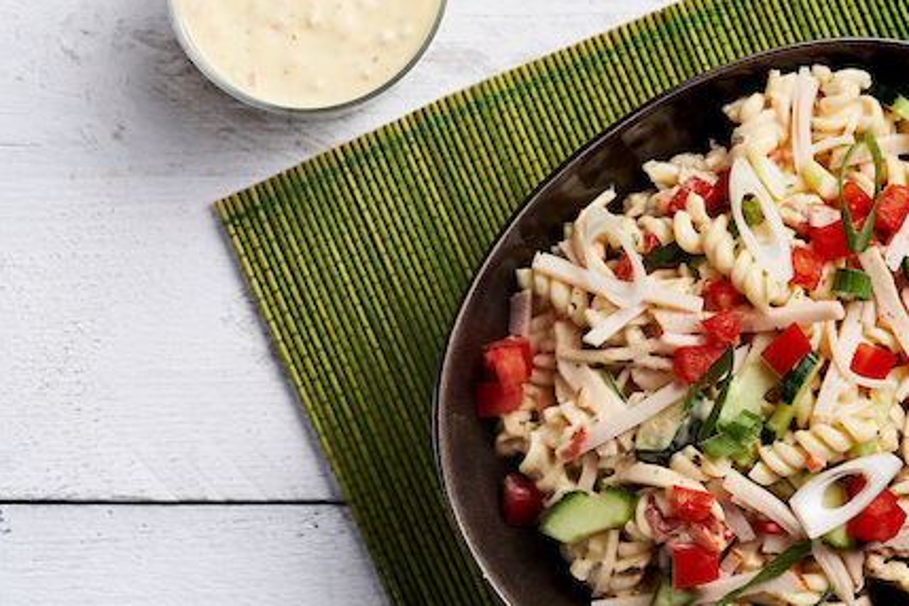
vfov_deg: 10.9
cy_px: 354
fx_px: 3181
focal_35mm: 126
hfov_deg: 16.2
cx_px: 631
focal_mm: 90
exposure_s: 1/125
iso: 200
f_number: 8
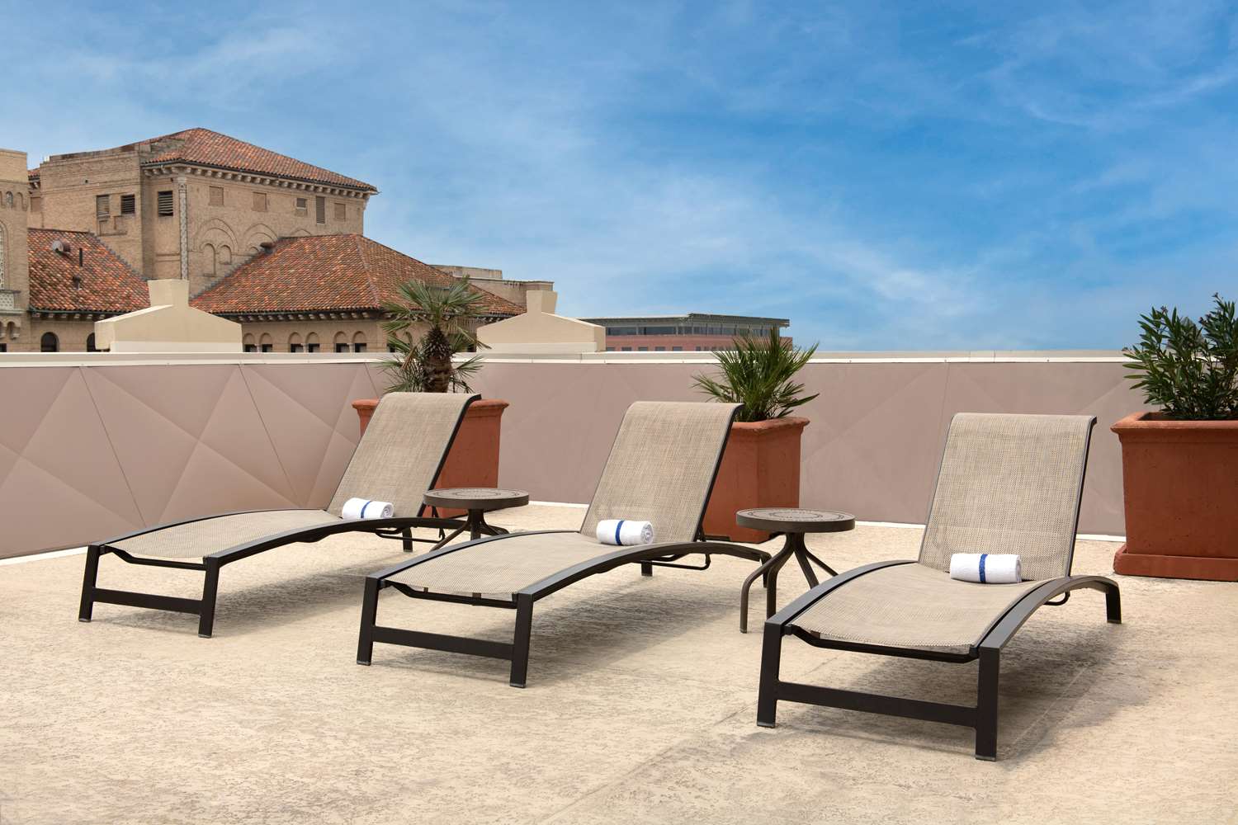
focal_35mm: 40
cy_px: 412
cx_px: 619
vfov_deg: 33.4
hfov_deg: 48.5
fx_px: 1375
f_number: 11
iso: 50
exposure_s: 1/125
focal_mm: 40
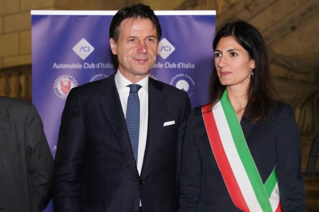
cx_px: 160
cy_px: 106
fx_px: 585
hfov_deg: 30.5
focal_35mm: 66
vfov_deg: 20.6
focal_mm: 66
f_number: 5.6
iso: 6400
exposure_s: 1/60
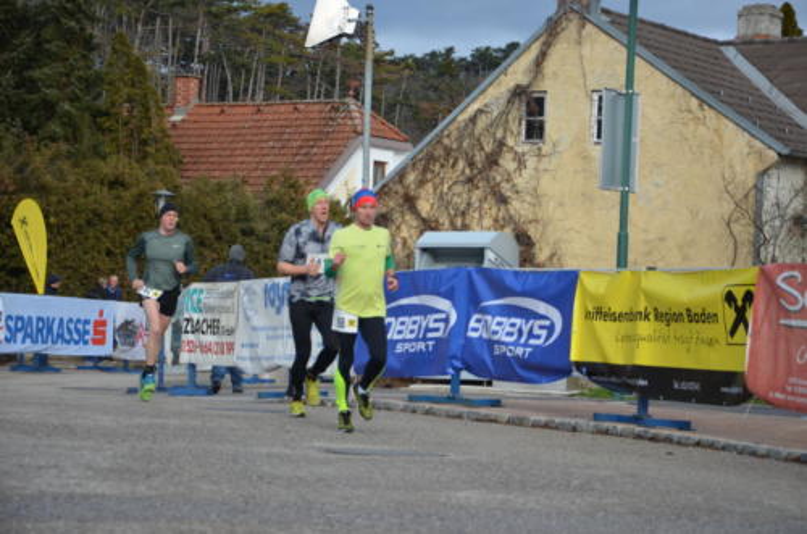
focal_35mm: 105
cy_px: 267
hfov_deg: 19.5
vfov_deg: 13.0
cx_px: 404
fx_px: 2349
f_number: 5.3
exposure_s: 1/1000
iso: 640
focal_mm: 70
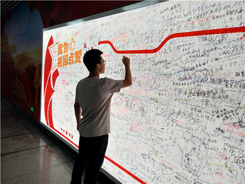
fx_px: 184
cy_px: 92
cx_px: 122
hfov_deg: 67.3
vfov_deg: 53.1
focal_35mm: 26
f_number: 2
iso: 50
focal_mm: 3.88
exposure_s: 1/105
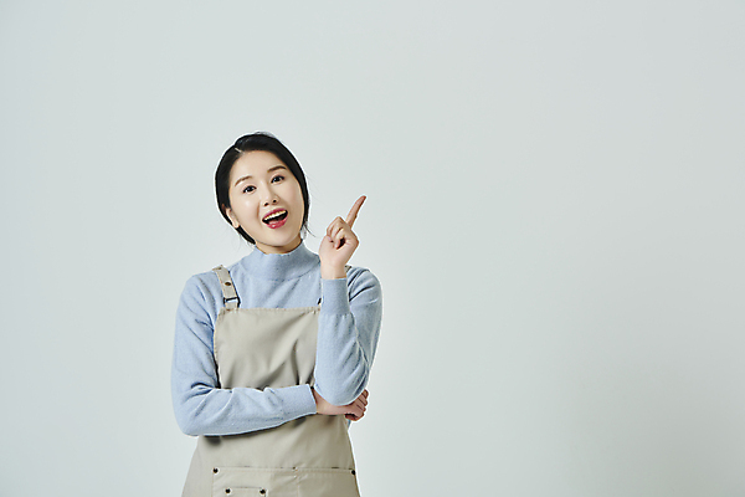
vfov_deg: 19.5
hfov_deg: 28.8
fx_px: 1448
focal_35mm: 70
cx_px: 372
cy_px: 248
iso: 100
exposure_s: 1/125
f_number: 11
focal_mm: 70
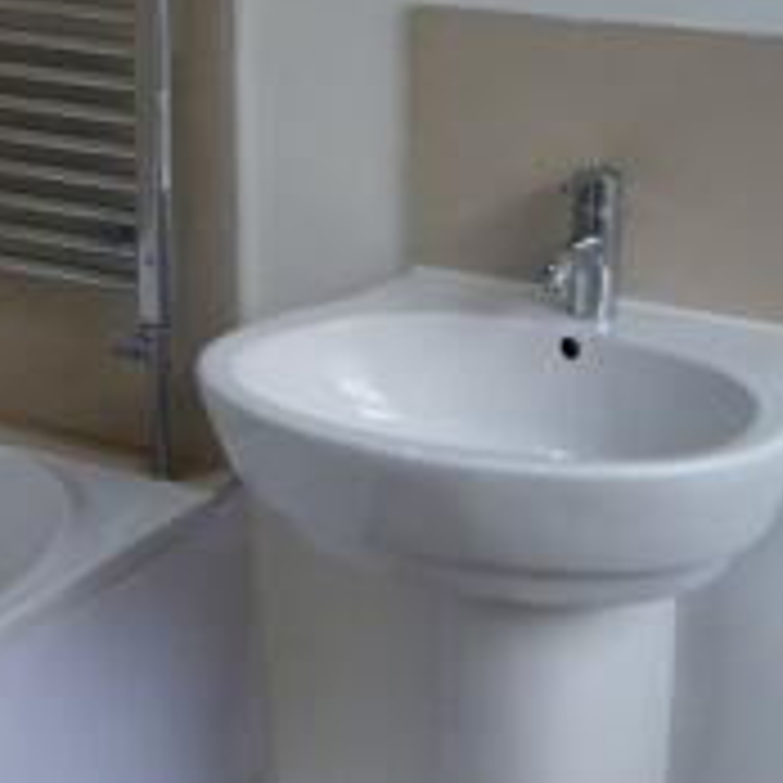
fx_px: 1919
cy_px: -70
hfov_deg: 23.0
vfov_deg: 21.9
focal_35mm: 75
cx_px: 459
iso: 320
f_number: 5.6
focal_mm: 10
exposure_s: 1/125
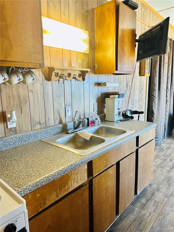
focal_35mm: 24
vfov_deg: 71.6
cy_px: 116
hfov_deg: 56.8
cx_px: 87
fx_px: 161
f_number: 1.78
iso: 200
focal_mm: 6.86
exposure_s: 1/60
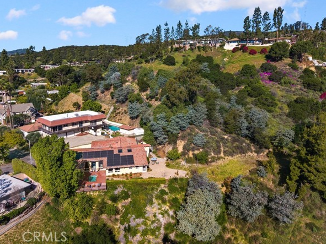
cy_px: 112
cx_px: 162
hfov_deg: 67.3
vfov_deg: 53.0
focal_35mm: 26
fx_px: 245
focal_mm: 8.67
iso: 140
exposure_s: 1/5000
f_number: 1.8
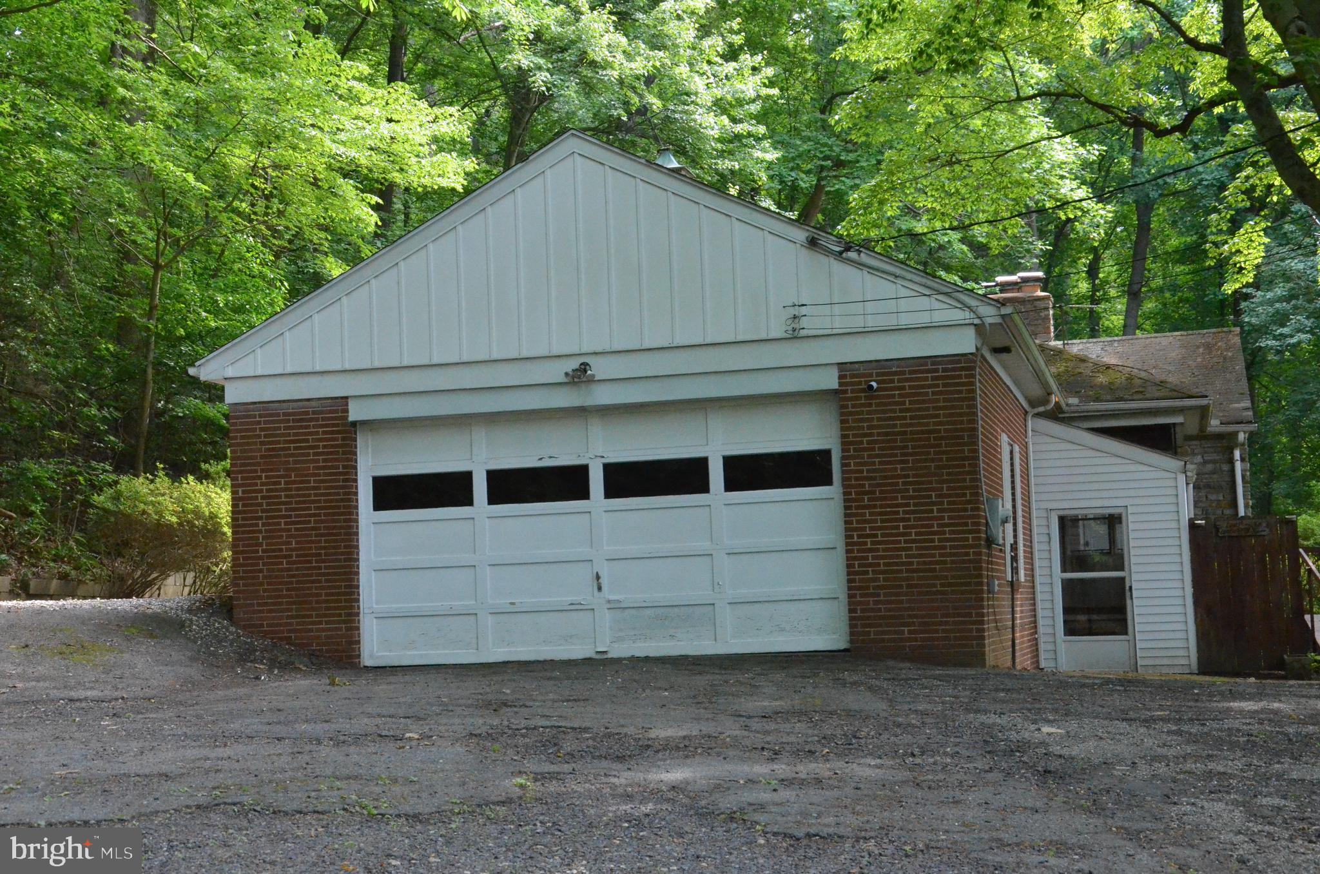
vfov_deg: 23.7
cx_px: 660
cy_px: 437
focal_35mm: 57
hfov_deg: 35.1
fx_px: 2085
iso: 6400
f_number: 10
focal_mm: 38
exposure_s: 1/400
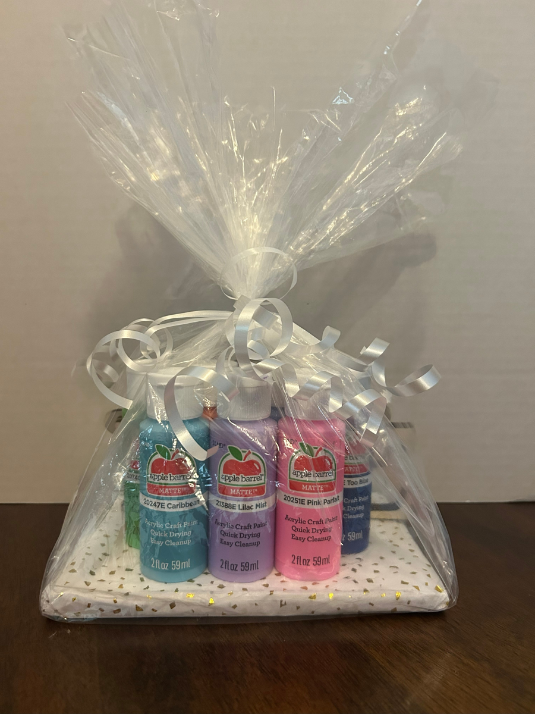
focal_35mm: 26
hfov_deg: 53.1
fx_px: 536
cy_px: 357
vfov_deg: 67.3
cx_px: 268
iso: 500
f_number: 1.5
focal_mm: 5.7
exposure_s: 1/60
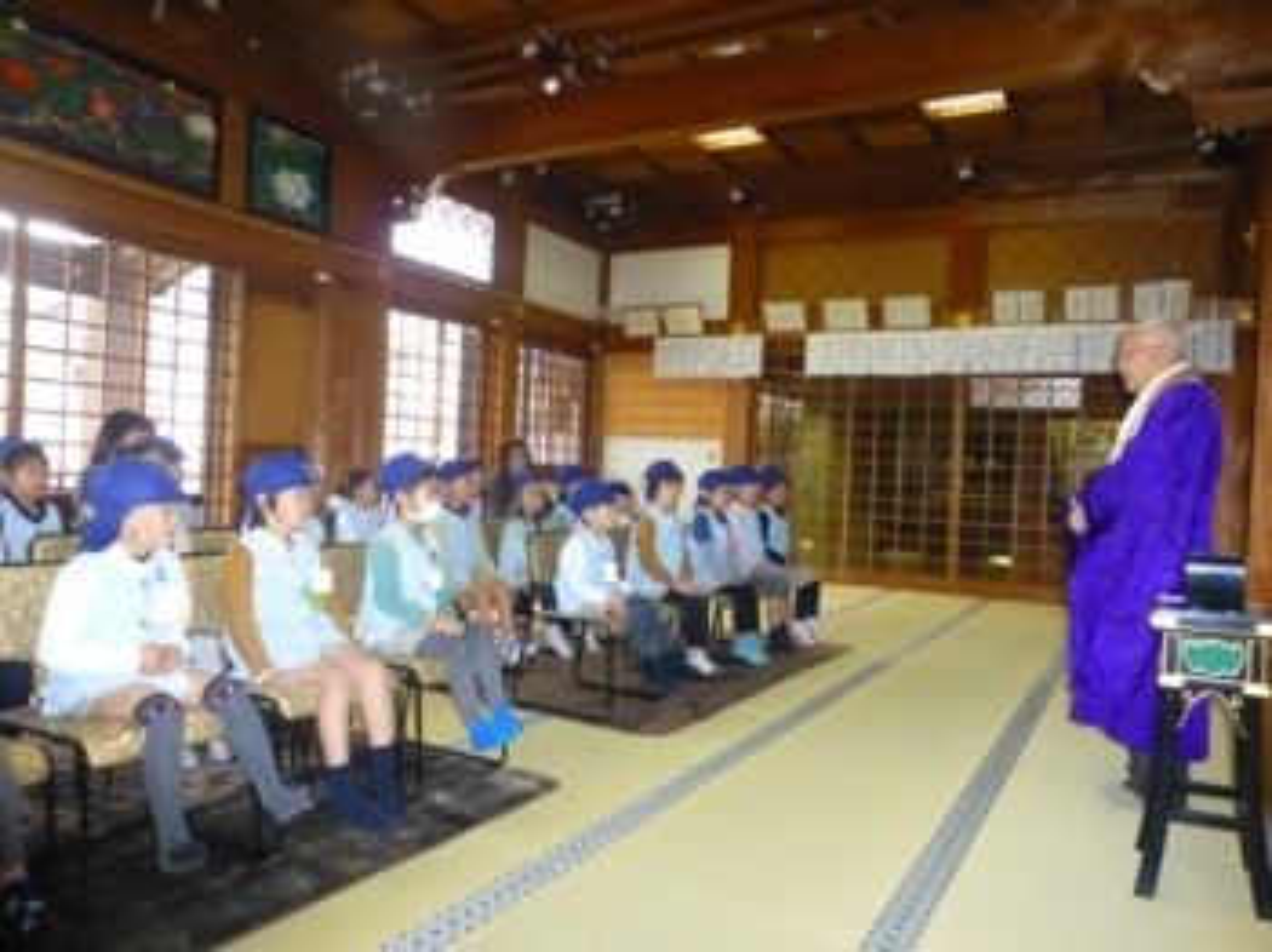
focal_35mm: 25
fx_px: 918
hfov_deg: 69.4
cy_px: 476
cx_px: 636
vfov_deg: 54.8
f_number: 3.3
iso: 1000
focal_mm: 4.3
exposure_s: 1/60
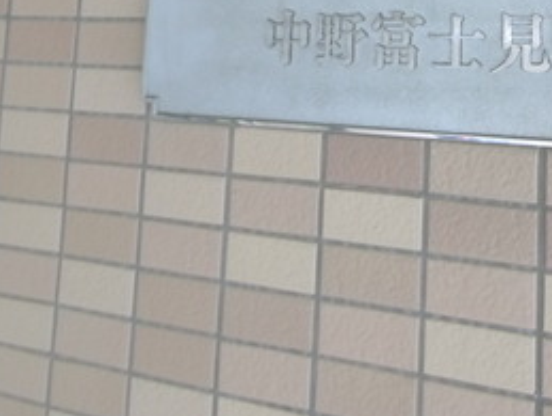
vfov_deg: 35.3
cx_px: 452
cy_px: 6
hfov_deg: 47.0
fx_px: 591
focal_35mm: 37
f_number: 4
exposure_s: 1/20
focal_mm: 8
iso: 640
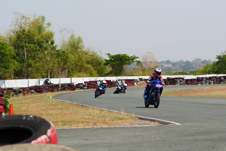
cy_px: 76
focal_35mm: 112
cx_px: 113
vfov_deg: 12.2
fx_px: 706
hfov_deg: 18.2
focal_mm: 75
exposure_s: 1/640
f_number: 5
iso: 100
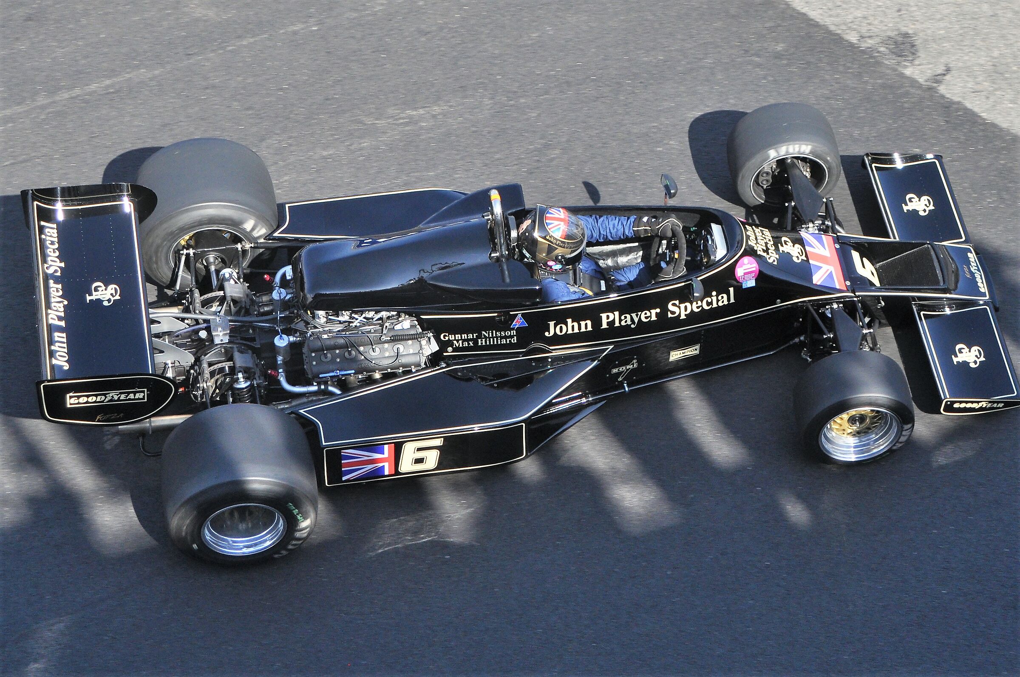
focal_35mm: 82
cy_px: 338
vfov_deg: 16.5
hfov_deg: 24.6
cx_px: 510
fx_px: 2335
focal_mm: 55
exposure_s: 1/1250
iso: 400
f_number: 4.8
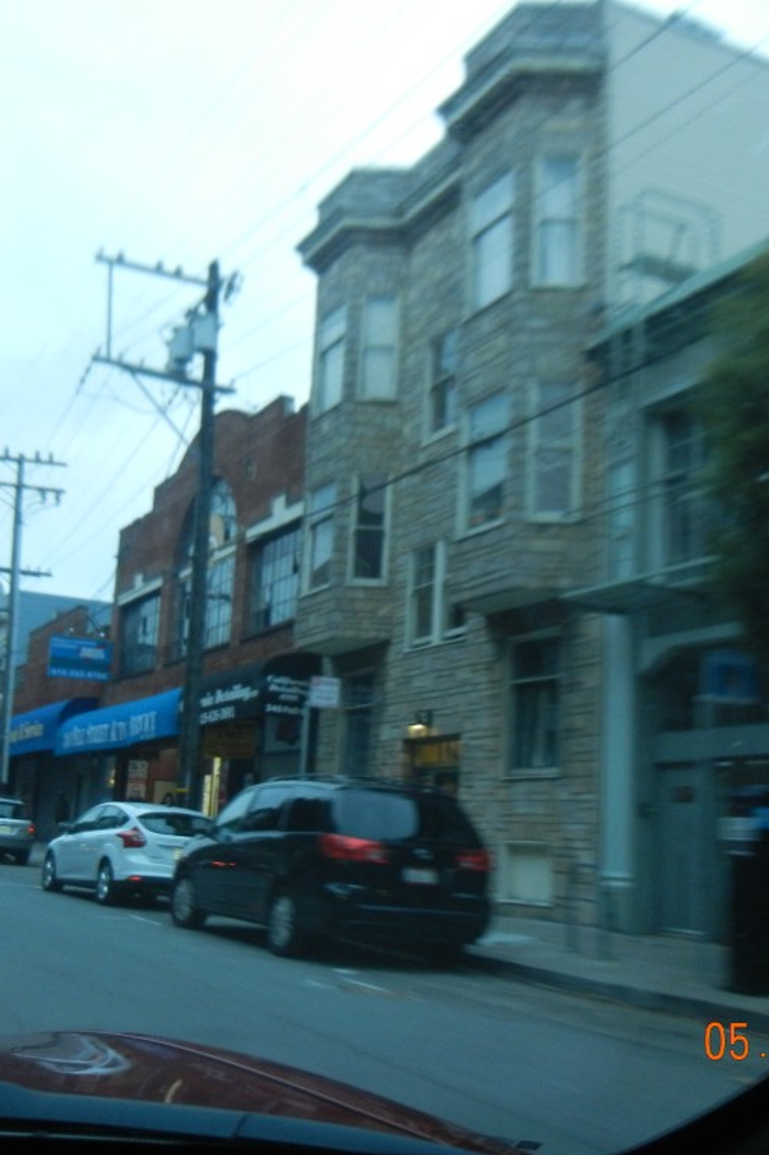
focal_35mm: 42
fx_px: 1346
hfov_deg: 31.9
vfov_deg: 46.4
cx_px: 405
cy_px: 580
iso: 400
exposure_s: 1/35.2
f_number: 3.5
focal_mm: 5.4
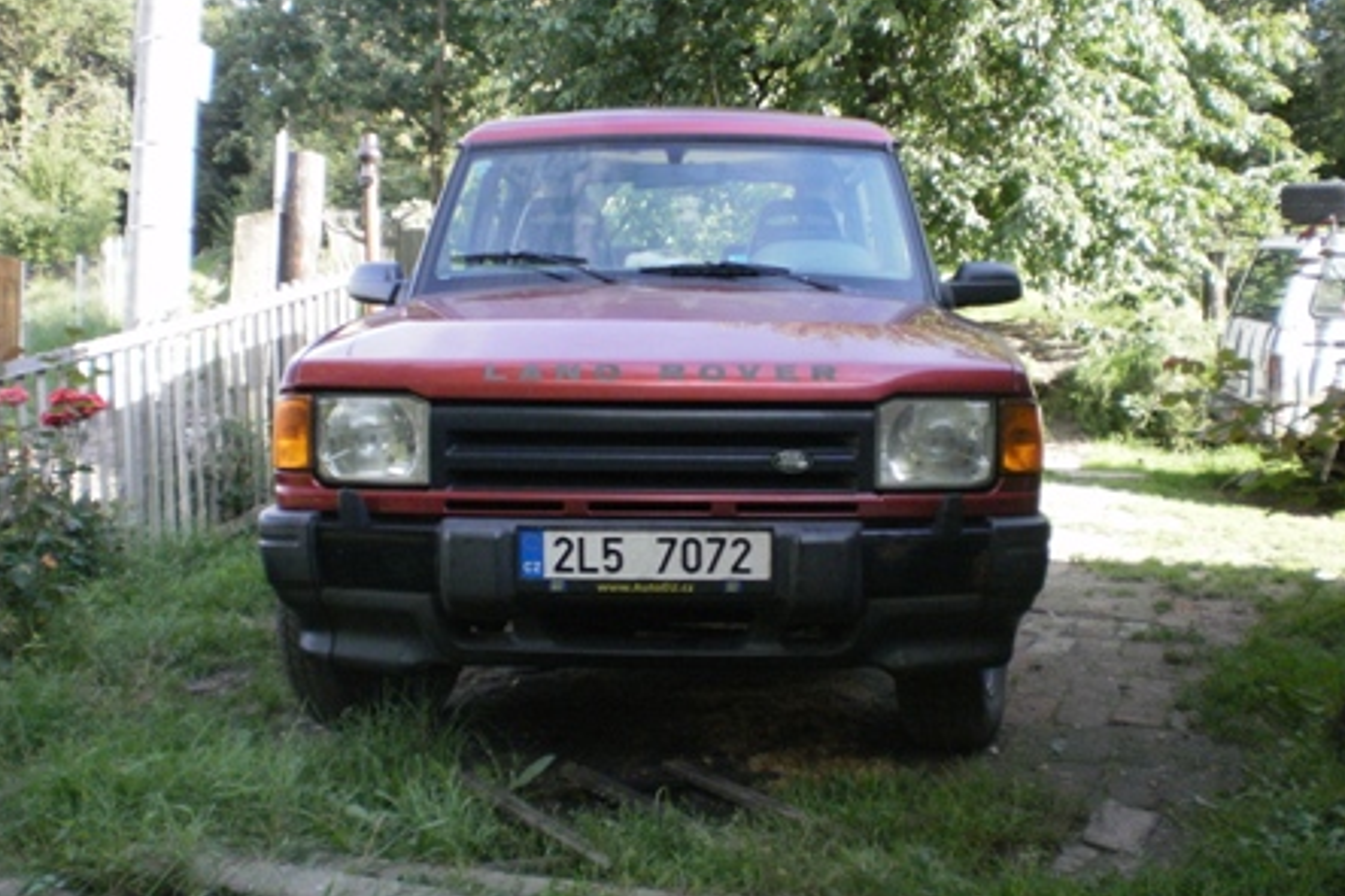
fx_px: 1494
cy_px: 407
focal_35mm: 40
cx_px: 671
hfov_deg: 48.5
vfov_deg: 33.4
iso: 400
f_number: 3.1
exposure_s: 1/400
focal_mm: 6.3
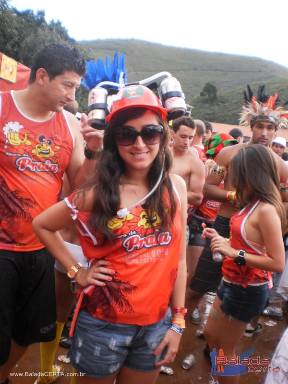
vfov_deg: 51.4
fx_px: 399
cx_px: 144
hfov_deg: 39.7
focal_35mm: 36
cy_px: 192
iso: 100
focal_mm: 6.3
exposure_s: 1/100
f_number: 3.1
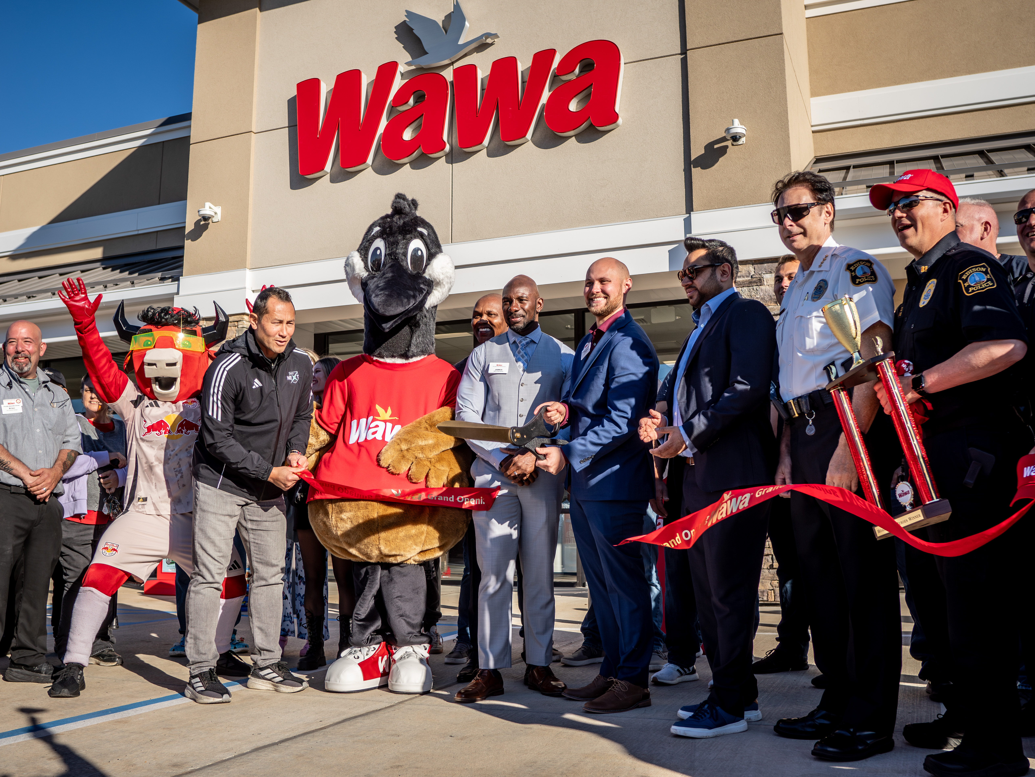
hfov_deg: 56.8
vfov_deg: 44.2
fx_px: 957
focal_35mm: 32
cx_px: 518
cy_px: 388
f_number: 2.8
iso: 200
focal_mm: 16
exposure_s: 1/2500
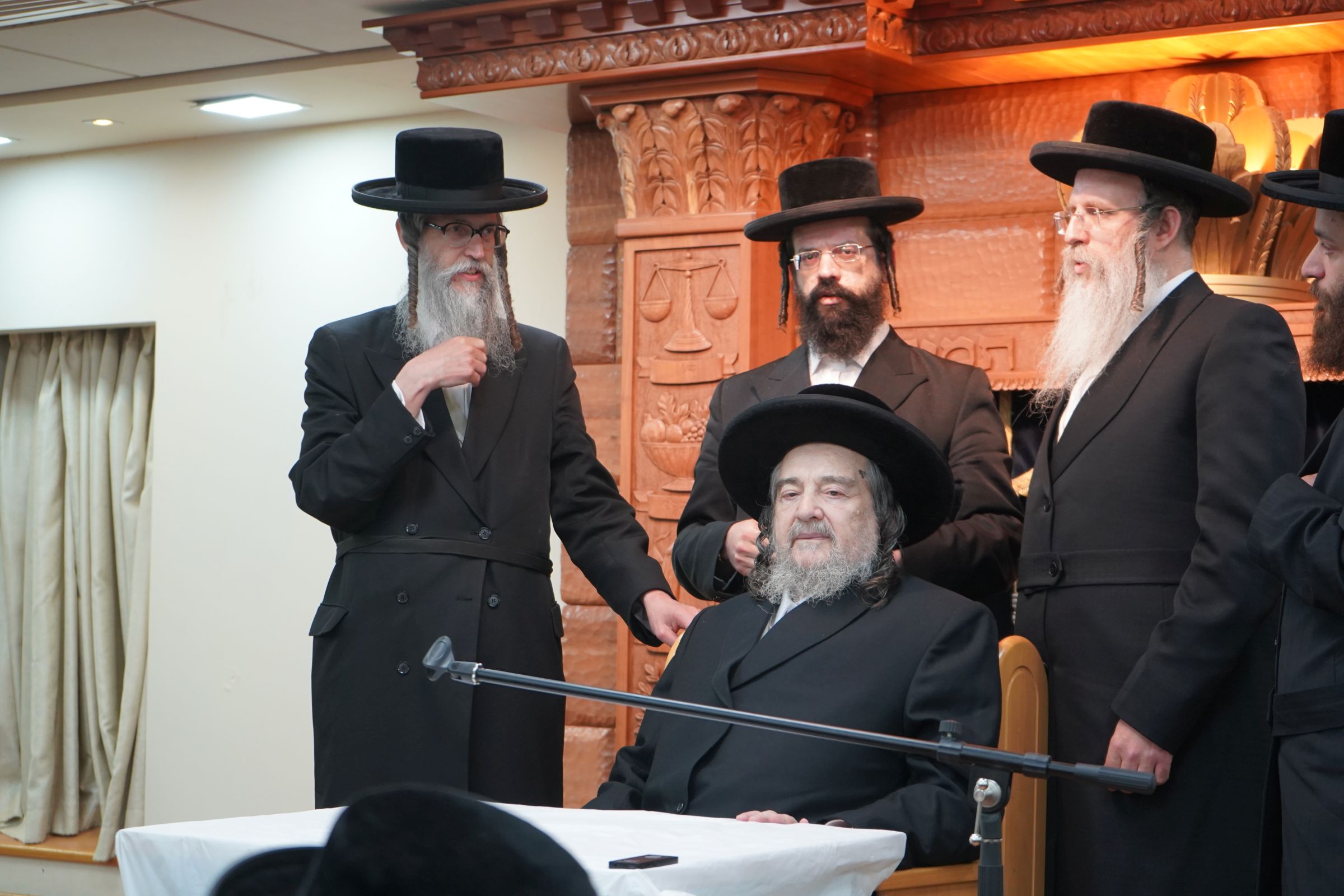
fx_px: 2538
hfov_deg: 29.7
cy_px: 448
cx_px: 672
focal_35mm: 68
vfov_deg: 20.0
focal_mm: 68
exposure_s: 1/160
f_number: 5.6
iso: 2000
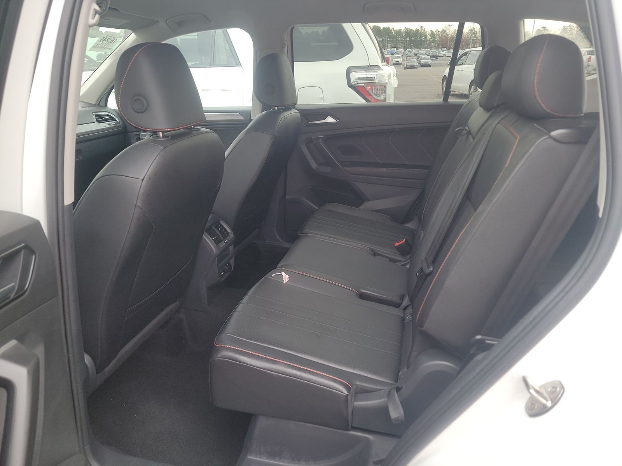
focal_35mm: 24
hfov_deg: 71.6
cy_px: 233
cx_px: 311
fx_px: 431
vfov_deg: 56.8
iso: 129
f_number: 1.8
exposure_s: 1/59
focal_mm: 6.7
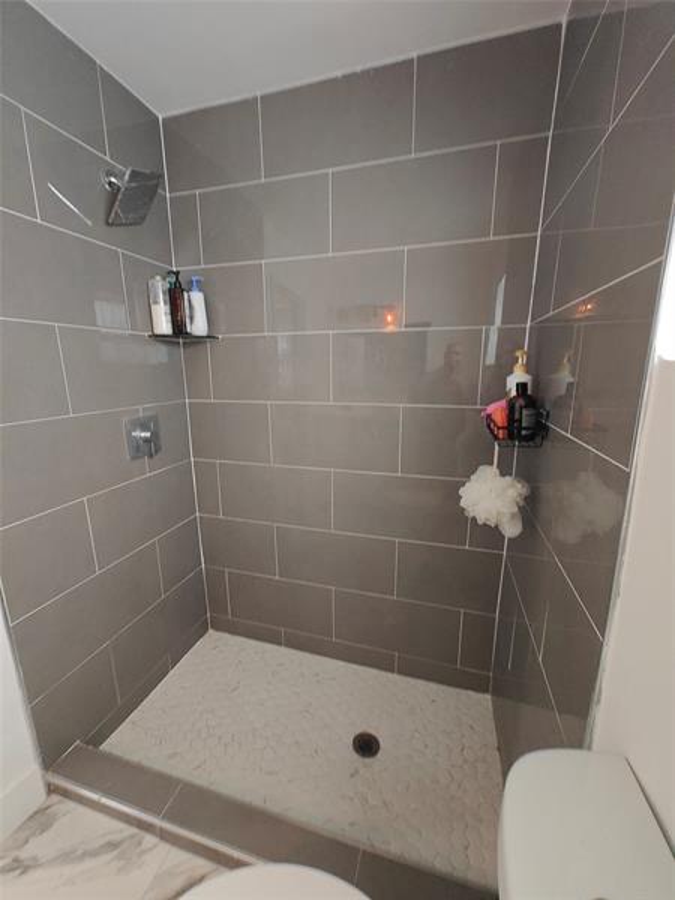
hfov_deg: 85.7
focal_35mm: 14
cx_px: 338
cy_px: 450
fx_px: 364
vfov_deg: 102.1
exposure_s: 1/20
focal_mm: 2.62
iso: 500
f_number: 2.2
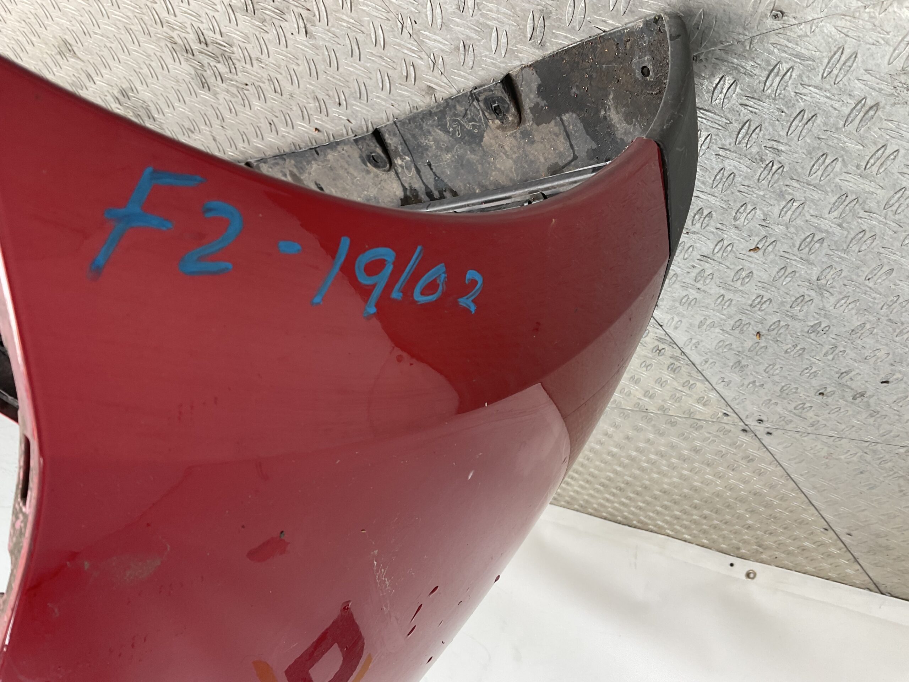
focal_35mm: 29
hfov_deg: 61.7
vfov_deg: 48.2
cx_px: 454
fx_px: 762
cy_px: 341
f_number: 1.8
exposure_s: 1/120
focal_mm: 3
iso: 25
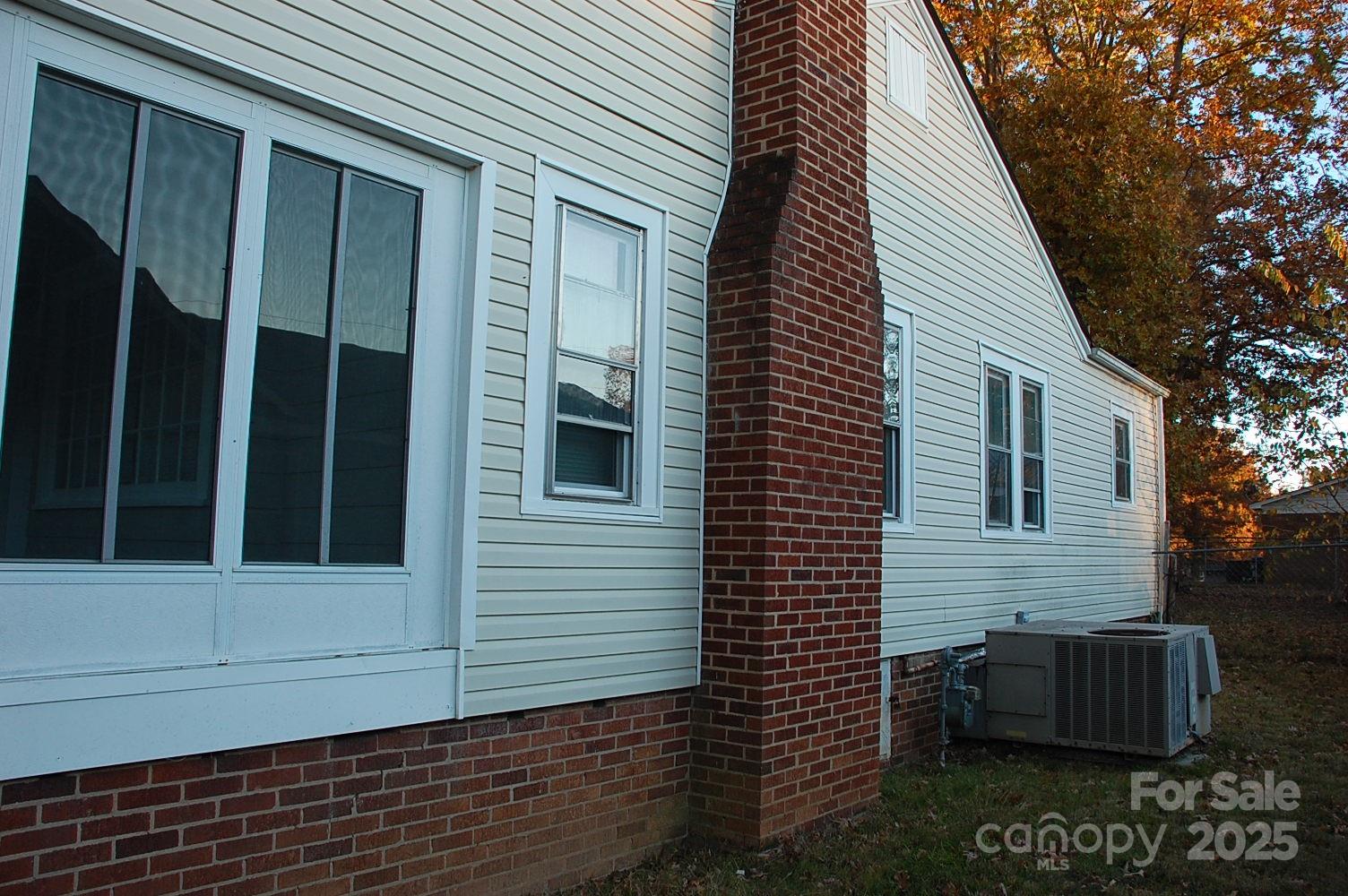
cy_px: 448
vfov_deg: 47.8
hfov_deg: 67.4
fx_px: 1010
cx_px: 674
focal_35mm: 27
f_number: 5.6
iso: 400
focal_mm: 18
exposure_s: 1/100
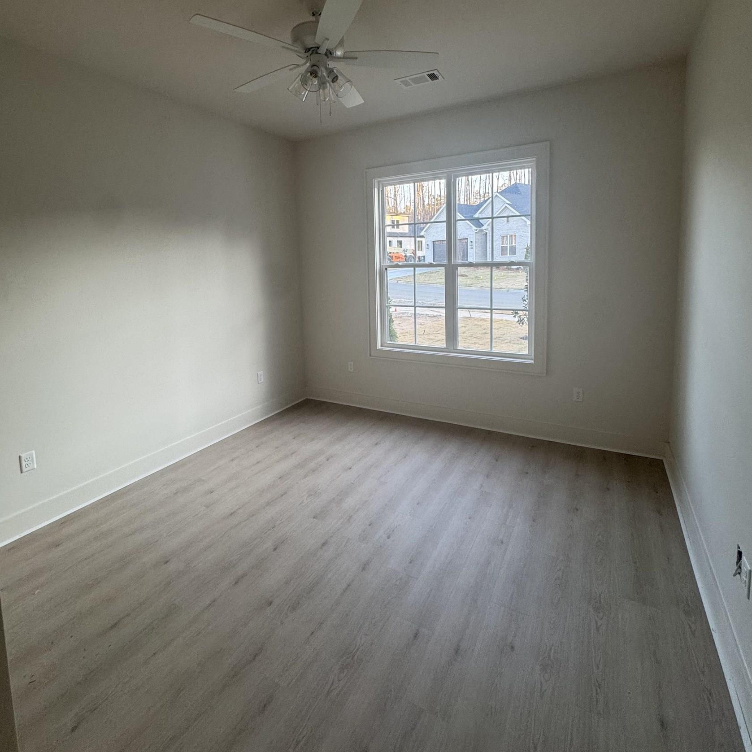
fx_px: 418
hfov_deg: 84.0
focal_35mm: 17
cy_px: 301
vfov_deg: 83.0
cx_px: 372
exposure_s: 1/120
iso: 160
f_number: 2.2
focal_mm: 2.22
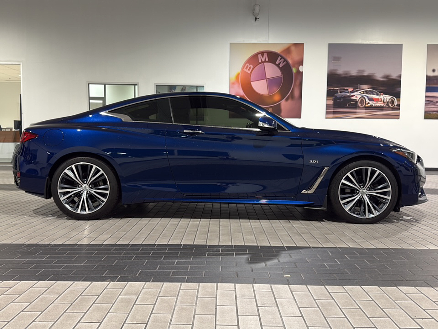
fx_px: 316
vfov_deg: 54.9
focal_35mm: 25
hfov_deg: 69.4
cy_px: 164
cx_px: 219
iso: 100
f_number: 1.78
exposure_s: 1/40
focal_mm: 6.76
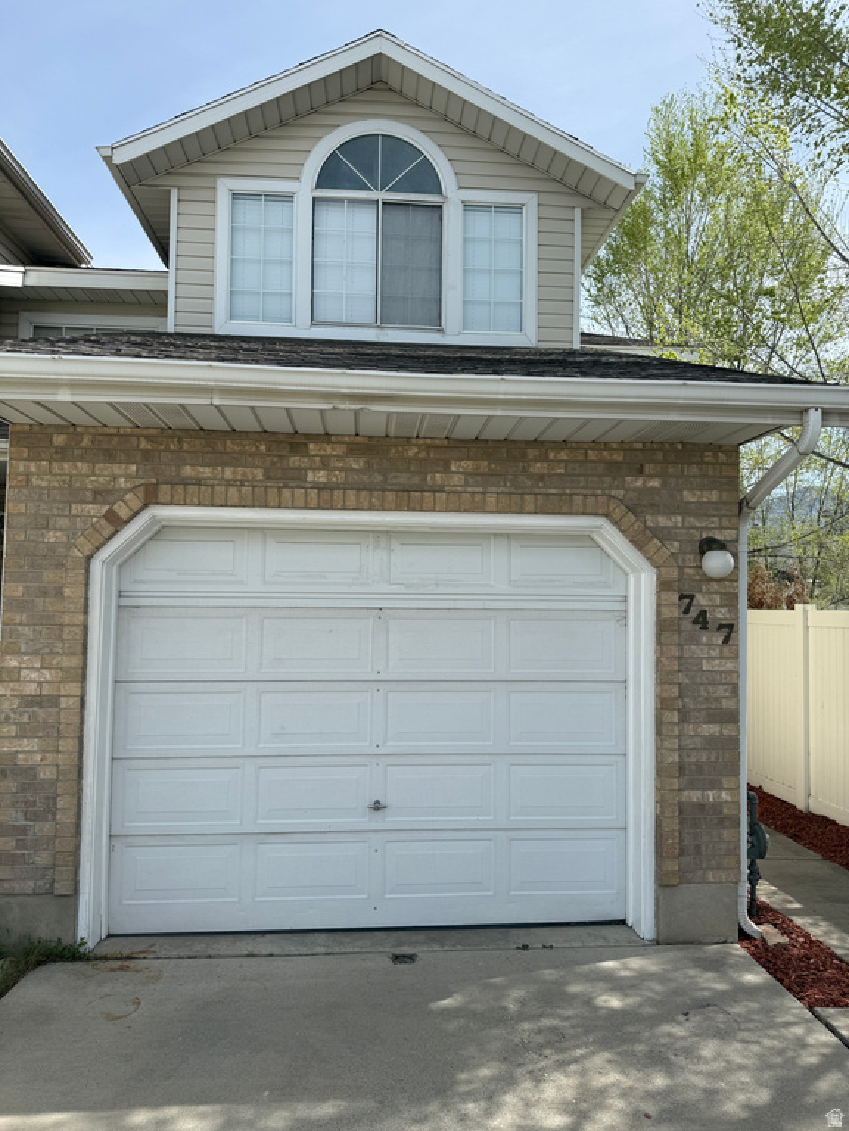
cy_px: 566
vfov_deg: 71.6
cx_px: 424
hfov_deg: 56.8
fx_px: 785
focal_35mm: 24
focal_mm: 6.76
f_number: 1.78
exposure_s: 1/4167
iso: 80
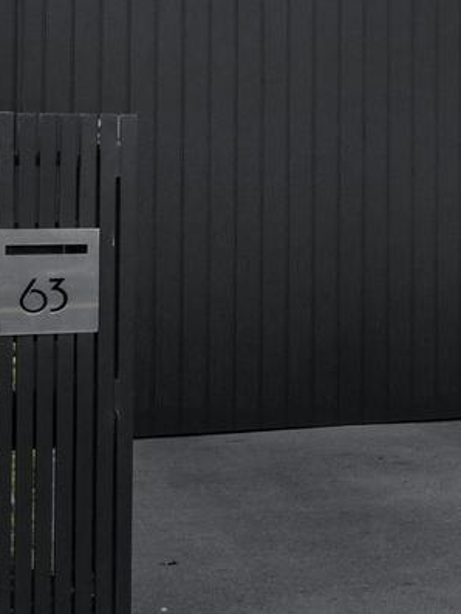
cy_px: 46
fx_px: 2201
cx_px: 1191
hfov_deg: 10.1
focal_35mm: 124
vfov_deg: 15.7
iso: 400
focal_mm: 32
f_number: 11
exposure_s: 1/3
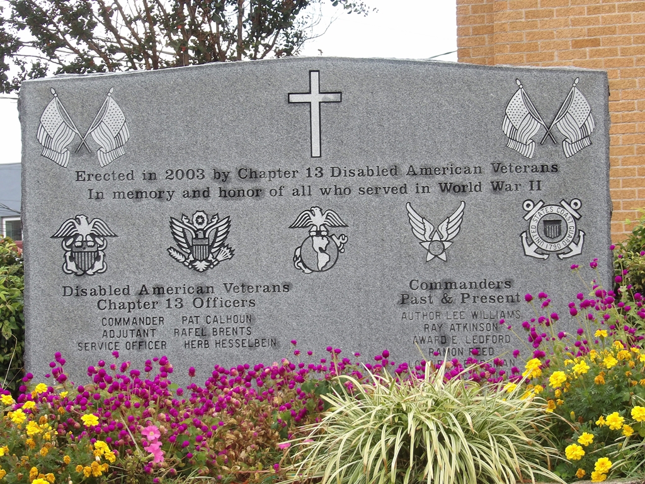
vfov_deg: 8.8
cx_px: 322
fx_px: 3149
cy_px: 242
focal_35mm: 169
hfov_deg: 11.7
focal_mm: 30.2
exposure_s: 1/164
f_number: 4.4
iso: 100
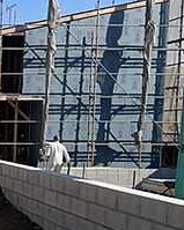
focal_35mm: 79
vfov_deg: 23.9
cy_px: 177
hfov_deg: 16.1
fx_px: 538
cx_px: -157
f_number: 1.6
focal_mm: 4.2
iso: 32
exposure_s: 1/3861
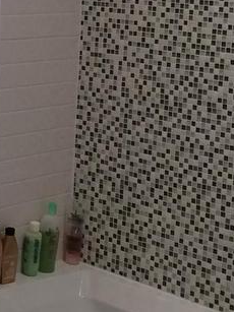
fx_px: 920
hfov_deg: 14.2
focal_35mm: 102
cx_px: -26
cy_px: 52
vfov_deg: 19.0
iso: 40
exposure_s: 1/40
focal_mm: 4.15
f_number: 2.2
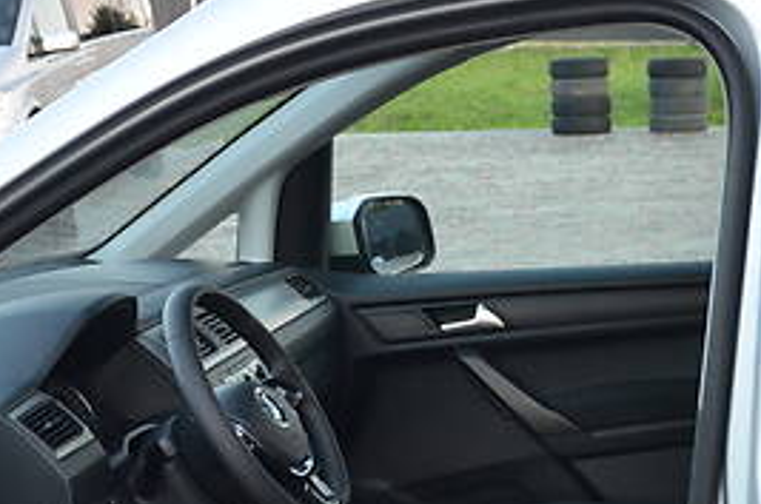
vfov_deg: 12.5
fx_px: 2279
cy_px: 458
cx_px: 718
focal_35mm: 108
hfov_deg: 18.6
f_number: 4
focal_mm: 24
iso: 450
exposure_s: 1/60
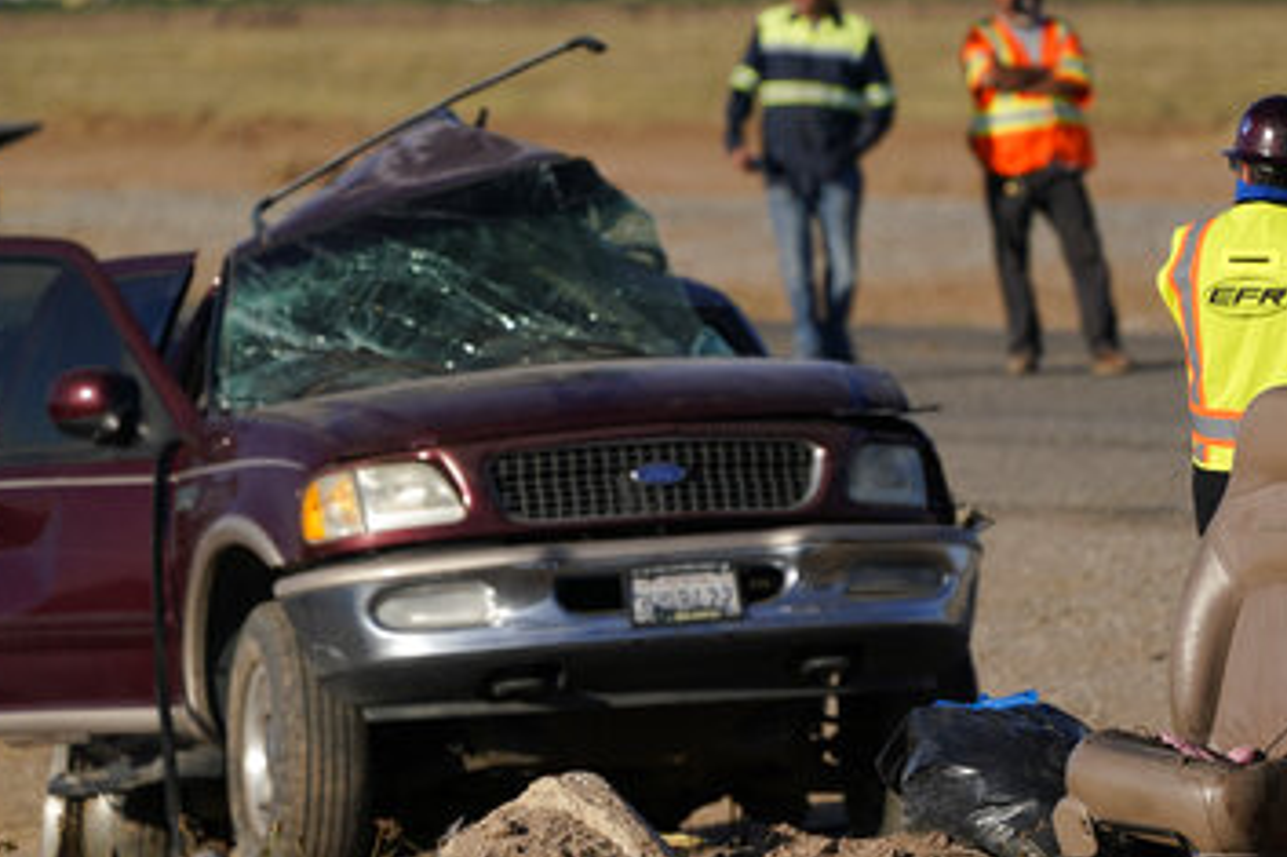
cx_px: 762
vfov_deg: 2.8
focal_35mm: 483
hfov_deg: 4.3
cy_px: 490
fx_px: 17258
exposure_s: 1/2000
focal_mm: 333
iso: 320
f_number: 6.3
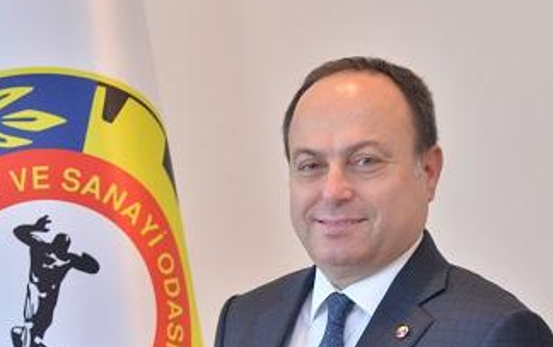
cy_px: 291
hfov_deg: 13.0
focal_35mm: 161
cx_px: 273
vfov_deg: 8.1
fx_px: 2428
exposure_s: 1/80
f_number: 4
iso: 800
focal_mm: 85
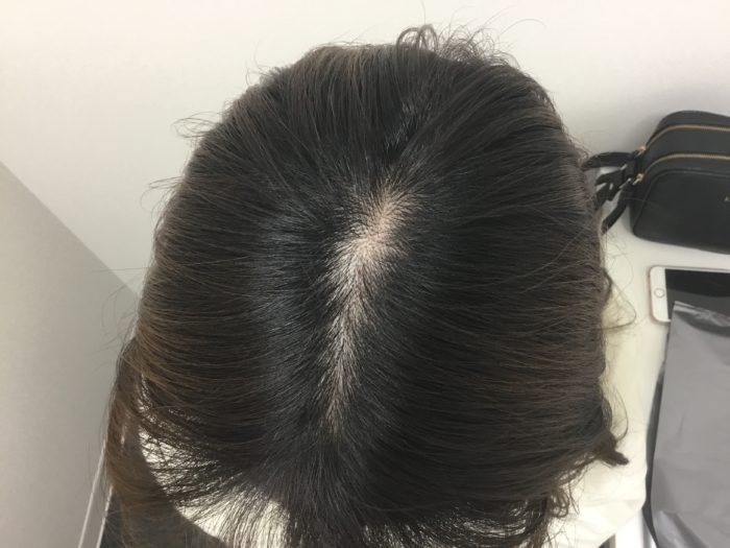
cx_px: 365
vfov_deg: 45.4
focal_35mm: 31
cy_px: 274
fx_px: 654
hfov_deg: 58.4
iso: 80
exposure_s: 1/30
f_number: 2.4
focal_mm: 3.3
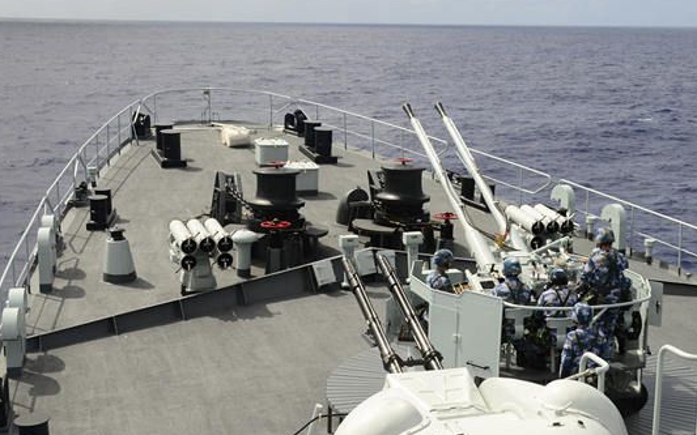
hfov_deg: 32.8
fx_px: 1173
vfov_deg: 21.0
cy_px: 221
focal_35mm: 62
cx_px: 463
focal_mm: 27
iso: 400
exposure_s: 1/1000
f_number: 8
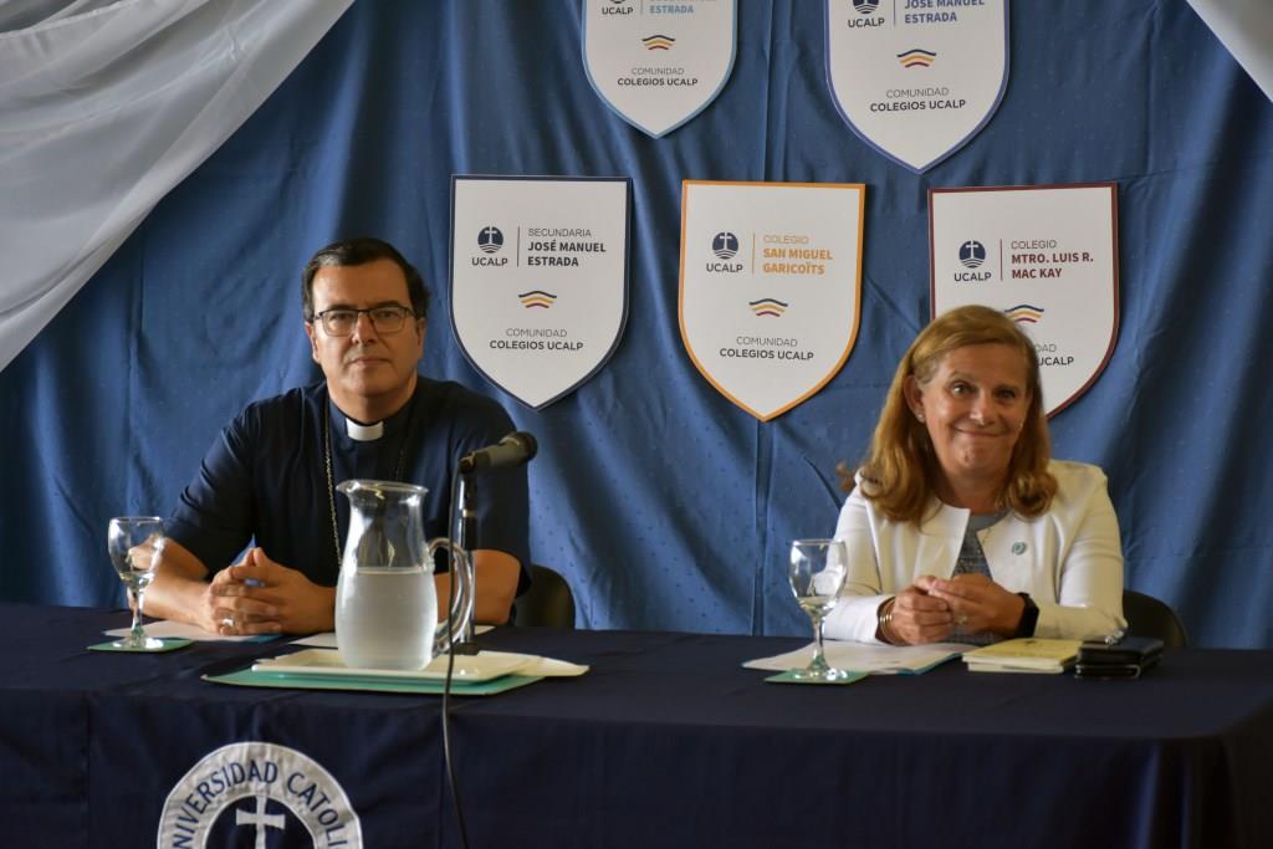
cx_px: 636
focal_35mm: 105
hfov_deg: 19.5
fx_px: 3713
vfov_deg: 13.0
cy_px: 424
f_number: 6.3
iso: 1250
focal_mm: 70
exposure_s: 1/160
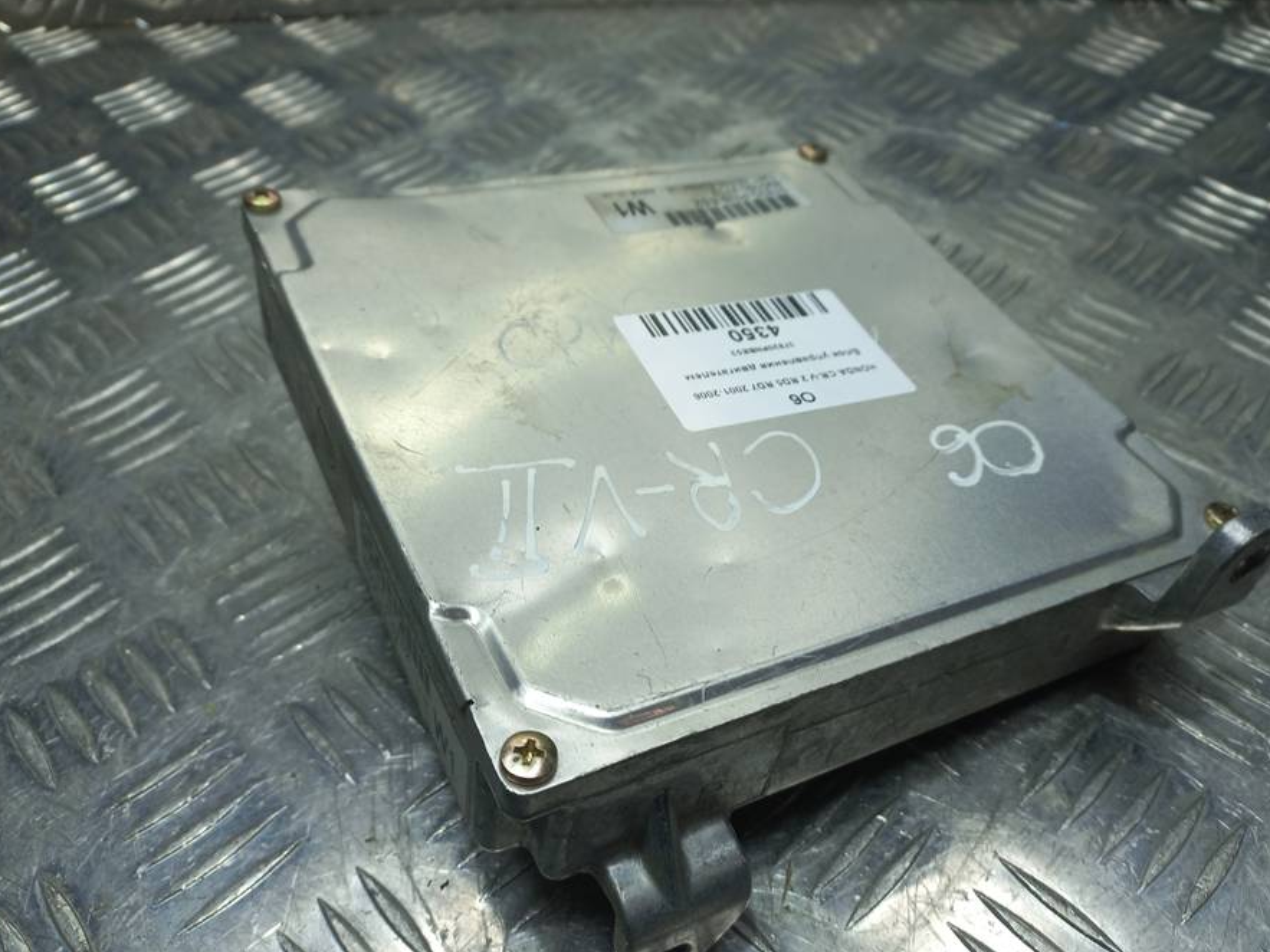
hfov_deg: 61.5
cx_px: 699
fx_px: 1064
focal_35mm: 29
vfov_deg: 48.2
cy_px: 496
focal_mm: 4.6
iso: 32
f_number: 1.8
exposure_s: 1/100
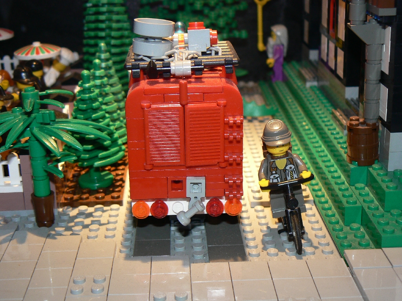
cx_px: 201
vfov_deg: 24.4
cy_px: 150
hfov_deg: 32.2
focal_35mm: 60
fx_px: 697
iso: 100
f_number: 3.2
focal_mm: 10.1
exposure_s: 1/30
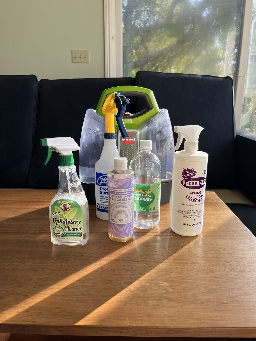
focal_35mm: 26
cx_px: 128
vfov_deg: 67.3
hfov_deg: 53.1
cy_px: 170
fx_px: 256
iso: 40
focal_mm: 5.7
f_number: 1.5
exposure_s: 1/271
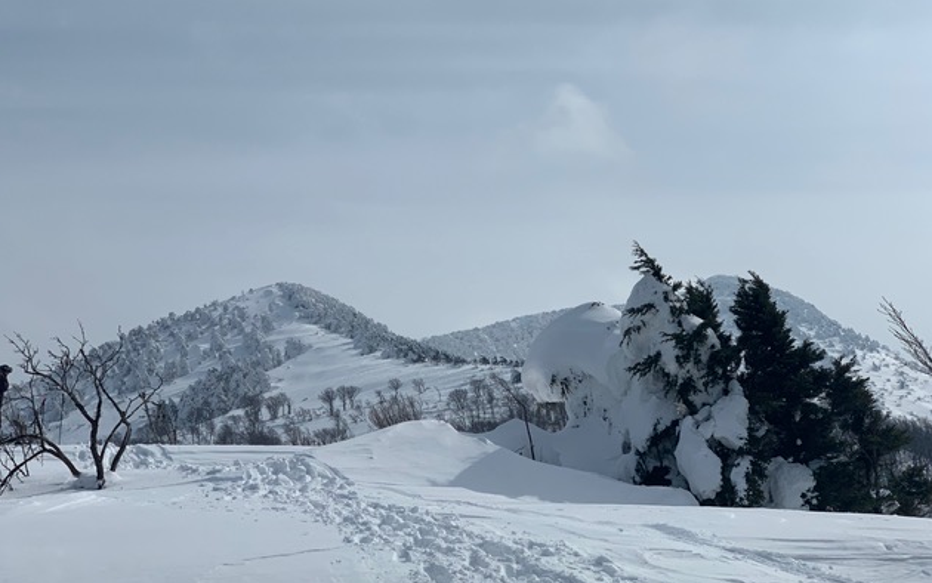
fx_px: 1423
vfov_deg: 23.2
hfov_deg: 36.3
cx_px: 472
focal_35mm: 56
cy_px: 293
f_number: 2.4
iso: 16
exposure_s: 1/5319
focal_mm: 6
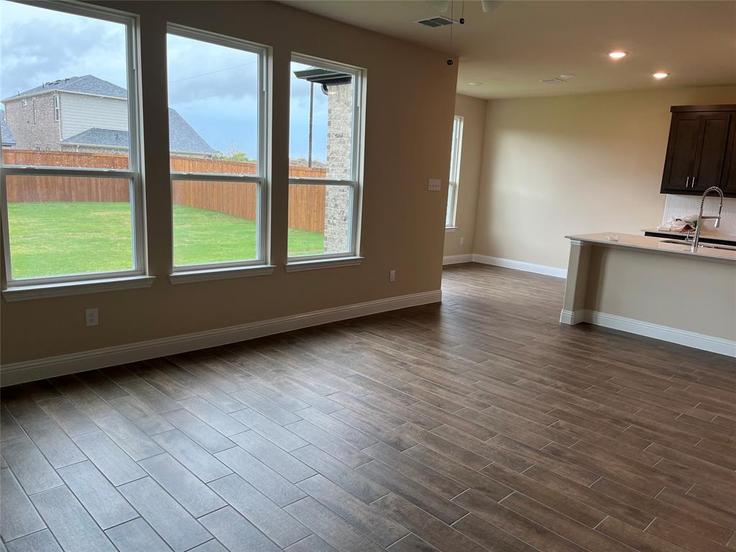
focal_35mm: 26
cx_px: 368
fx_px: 553
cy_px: 276
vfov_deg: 53.1
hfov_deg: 67.3
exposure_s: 1/164
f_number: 1.6
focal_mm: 5.1
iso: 64
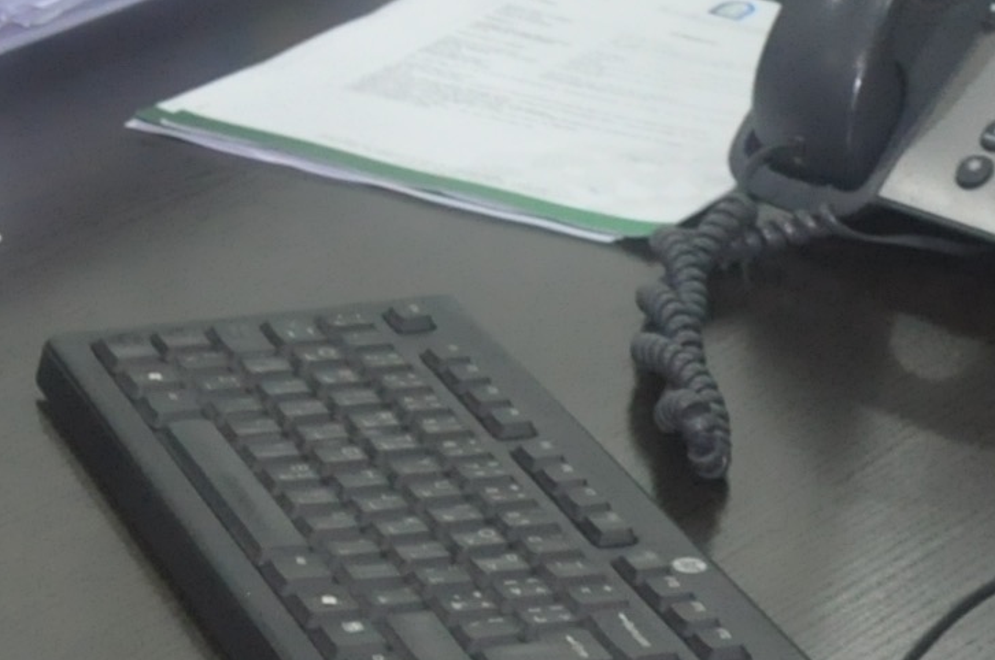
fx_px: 5133
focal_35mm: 186
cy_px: -707
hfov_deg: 10.6
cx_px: -615
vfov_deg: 7.1
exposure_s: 1/30
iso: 800
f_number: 4
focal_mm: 21
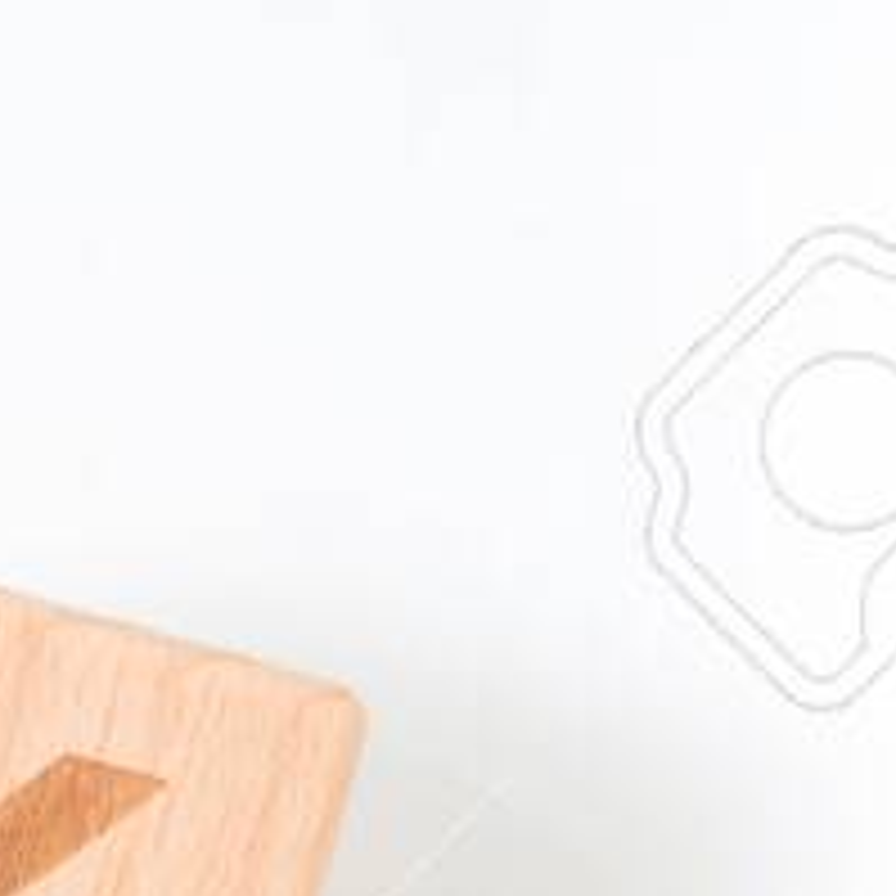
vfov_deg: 6.1
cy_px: 1938
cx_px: -1639
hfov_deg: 5.9
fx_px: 8112
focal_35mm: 277
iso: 100
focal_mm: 50
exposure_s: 1/60
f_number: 8
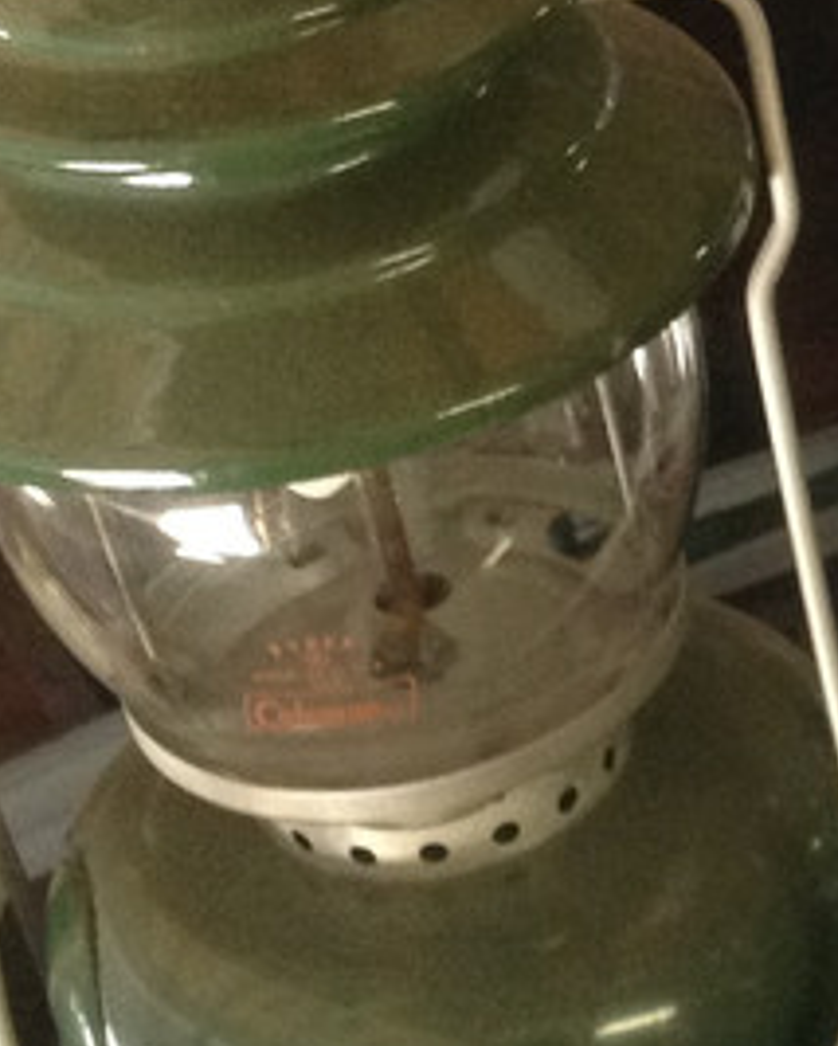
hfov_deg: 11.2
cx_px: 1502
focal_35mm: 129
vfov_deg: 14.9
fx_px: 3995
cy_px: 505
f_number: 2.4
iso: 160
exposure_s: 1/24
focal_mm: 3.3
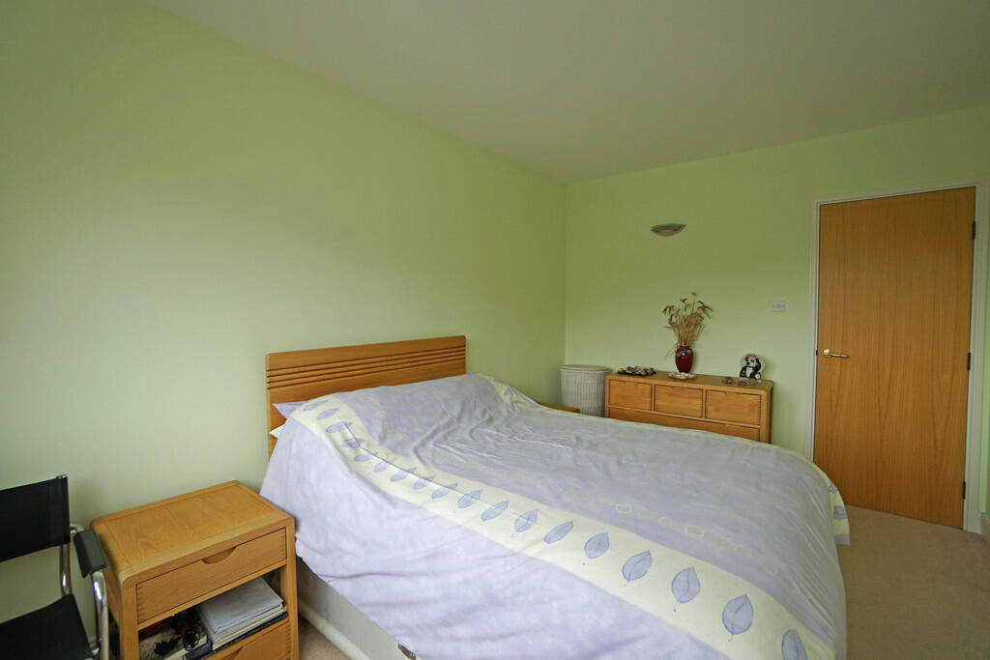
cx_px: 495
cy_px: 330
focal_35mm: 15
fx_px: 413
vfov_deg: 77.3
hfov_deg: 100.4
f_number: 4
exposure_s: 1/160
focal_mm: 10
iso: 200
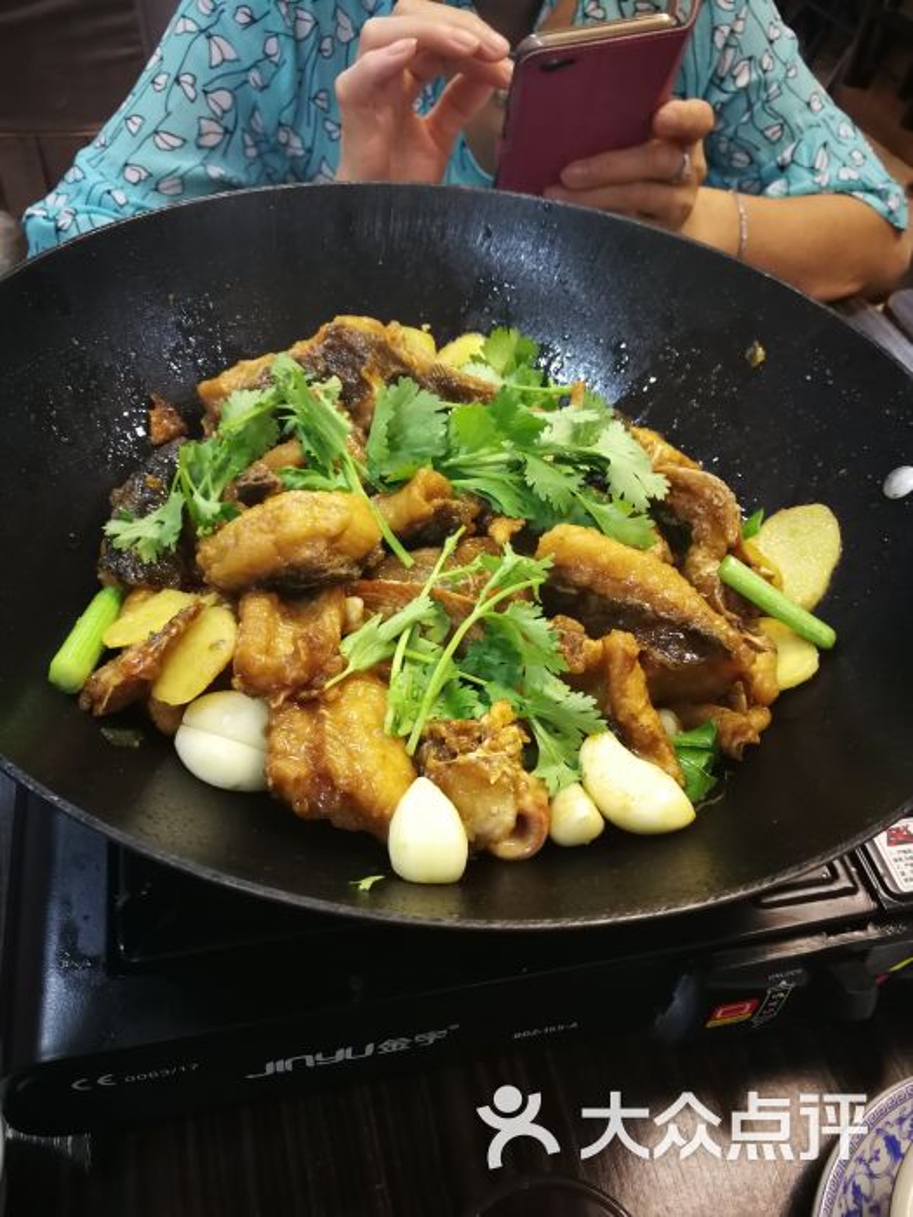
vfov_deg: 65.3
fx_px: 950
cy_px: 608
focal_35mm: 27
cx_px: 456
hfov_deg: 51.4
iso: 320
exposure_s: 1/33.3
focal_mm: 3.95
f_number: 2.2
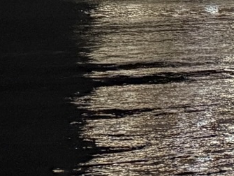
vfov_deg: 7.8
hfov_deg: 8.4
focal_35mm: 179
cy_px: -217
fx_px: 1211
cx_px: 803
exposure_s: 1/30
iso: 800
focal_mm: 6.76
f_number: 1.78
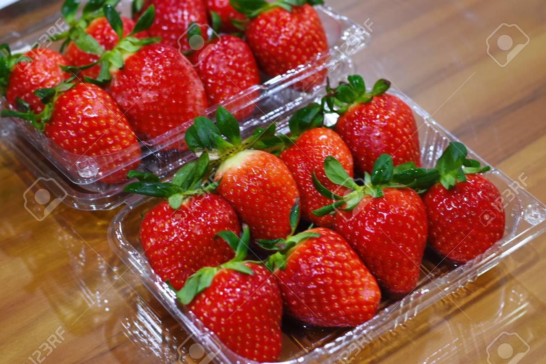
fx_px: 1137
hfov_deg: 27.0
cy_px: 182
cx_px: 273
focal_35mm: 75
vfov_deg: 18.2
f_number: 4
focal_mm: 50
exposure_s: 1/20
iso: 500
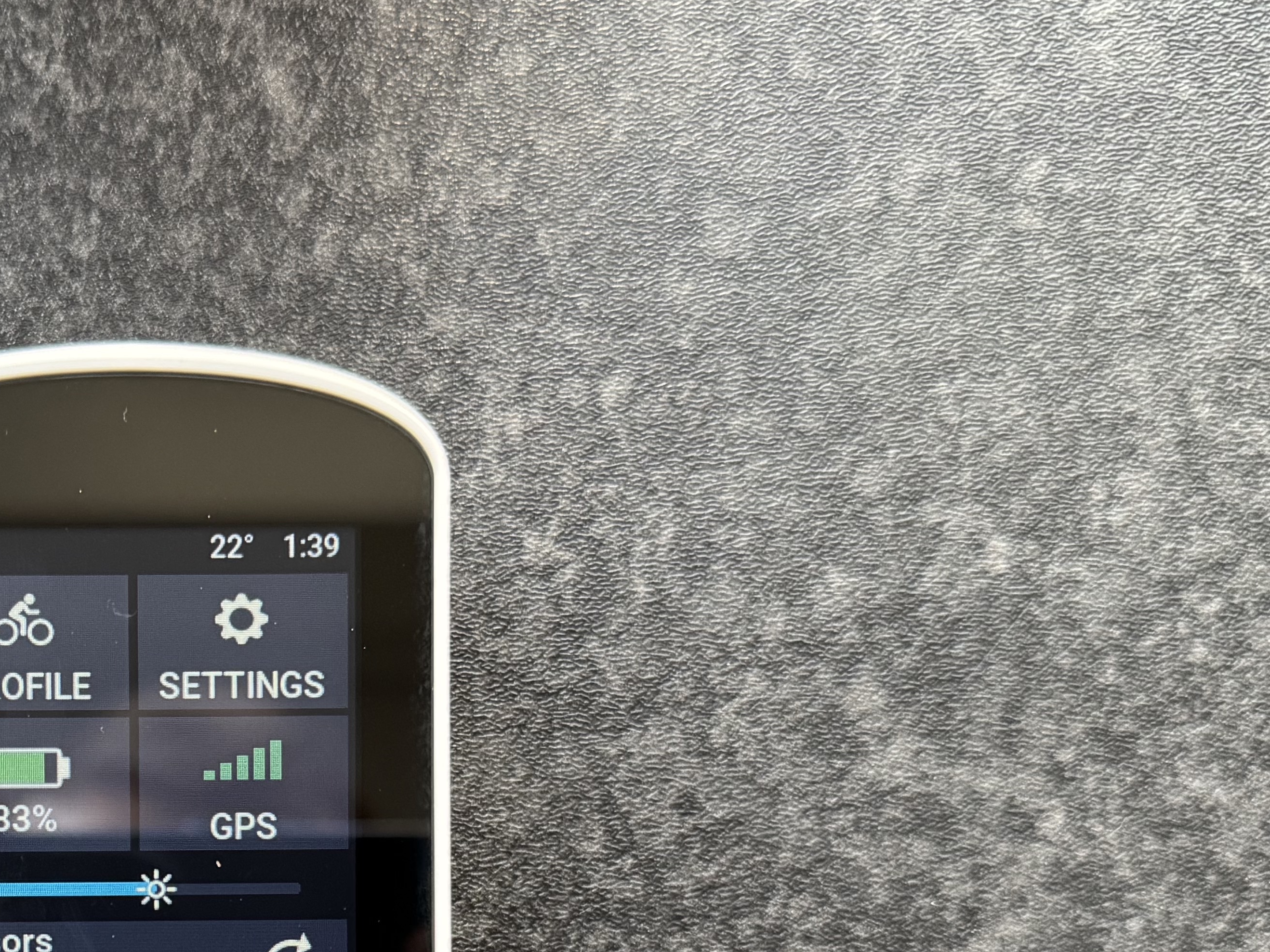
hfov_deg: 34.9
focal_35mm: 52
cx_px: 151
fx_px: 1908
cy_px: 947
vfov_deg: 26.6
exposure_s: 1/60
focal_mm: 6.76
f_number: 1.78
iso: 400
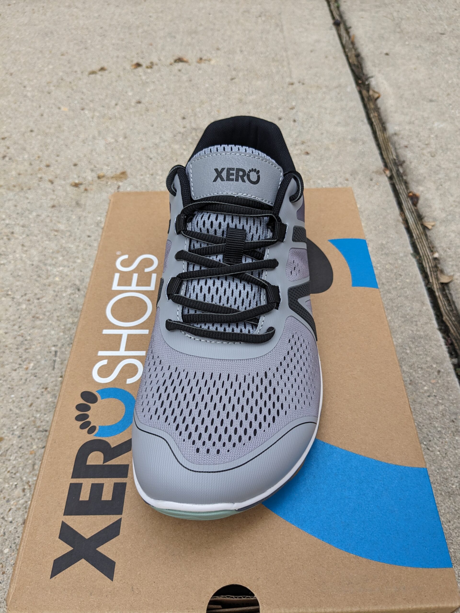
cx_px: 230
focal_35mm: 27
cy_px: 306
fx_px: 478
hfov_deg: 51.4
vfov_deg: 65.3
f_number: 1.73
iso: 55
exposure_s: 1/120
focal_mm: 4.38
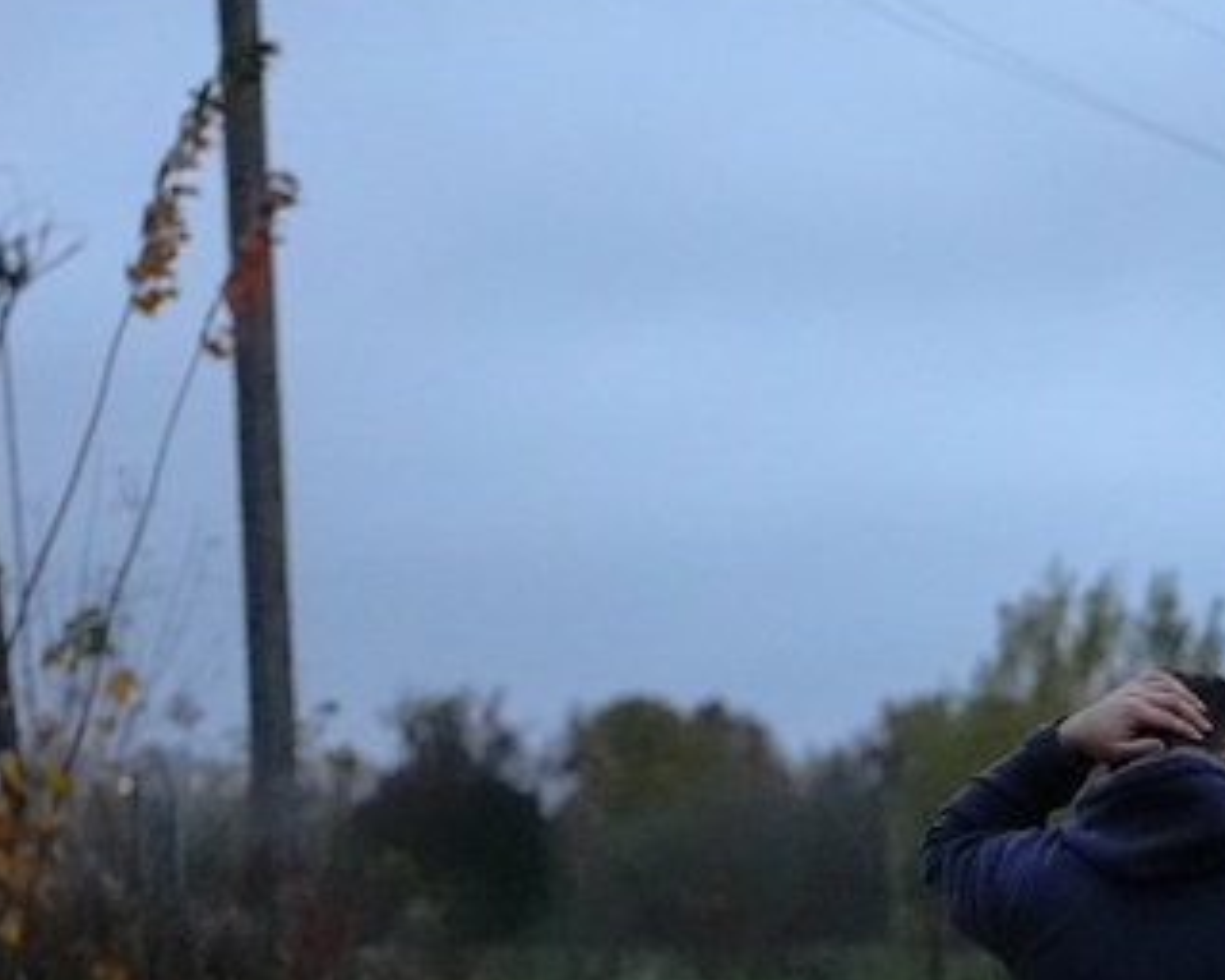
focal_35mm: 105
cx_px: 1344
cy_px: 1013
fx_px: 3807
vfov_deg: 14.4
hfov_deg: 17.7
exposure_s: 1/160
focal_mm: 35
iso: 5000
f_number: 1.4
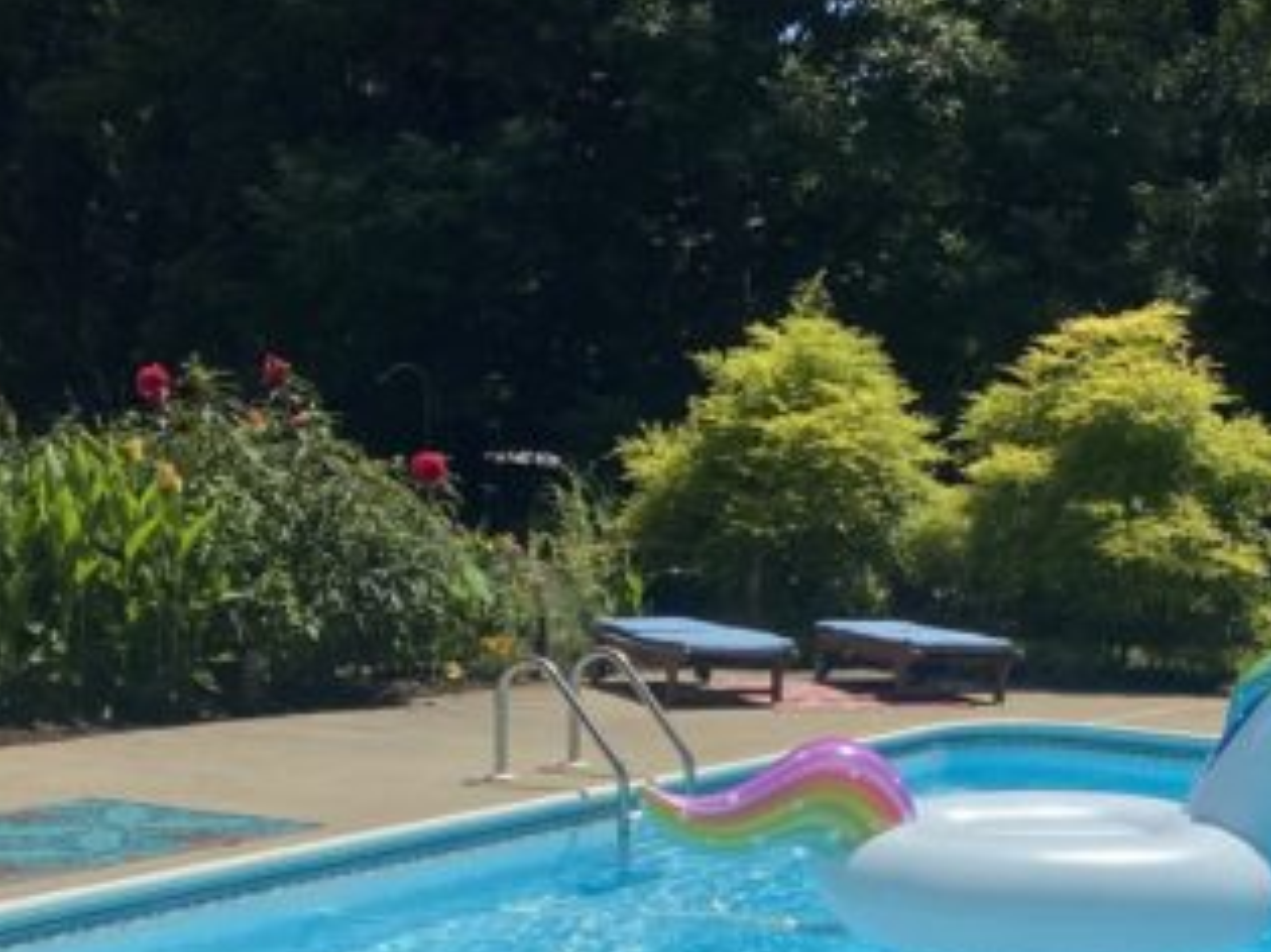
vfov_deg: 22.0
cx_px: 900
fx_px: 2422
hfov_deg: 29.1
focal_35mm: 66
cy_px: 734
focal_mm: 4.25
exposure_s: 1/5747
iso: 32
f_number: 1.8
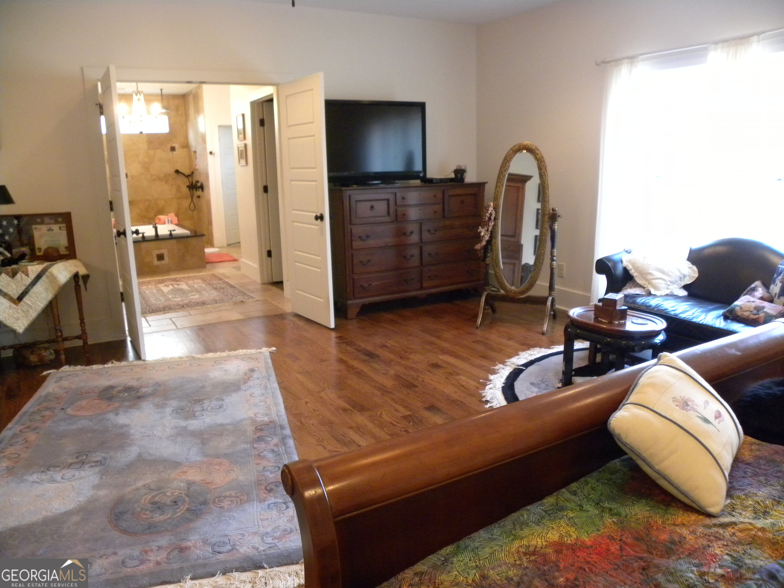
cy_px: 294
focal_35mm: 26
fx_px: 589
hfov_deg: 67.3
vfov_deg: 53.1
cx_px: 392
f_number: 2.8
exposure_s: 1/36.5
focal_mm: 4.6
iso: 400
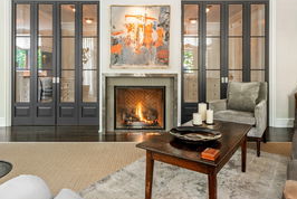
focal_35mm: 27
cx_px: 142
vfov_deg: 47.5
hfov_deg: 67.3
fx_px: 223
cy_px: 73
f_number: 10
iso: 400
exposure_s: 2
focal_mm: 15
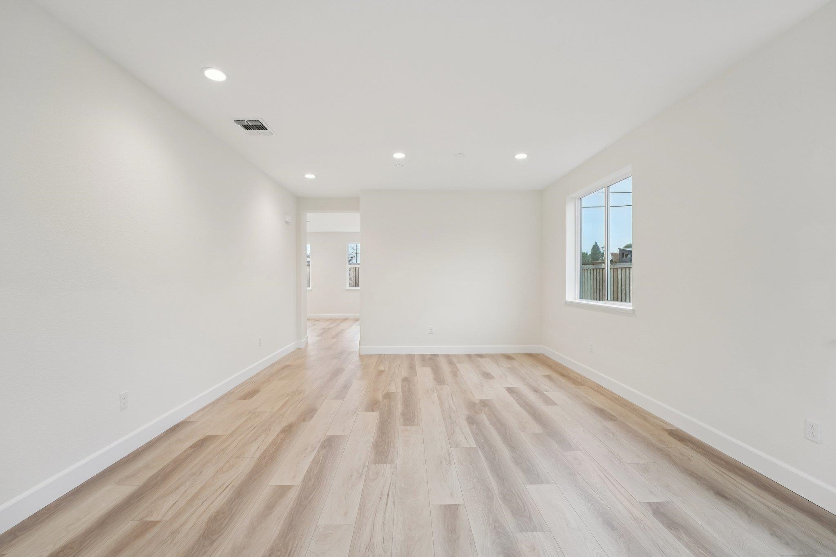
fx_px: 353
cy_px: 278
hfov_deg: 99.7
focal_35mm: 15
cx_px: 418
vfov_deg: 76.6
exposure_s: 1/30
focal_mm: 15.2
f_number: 8
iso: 800
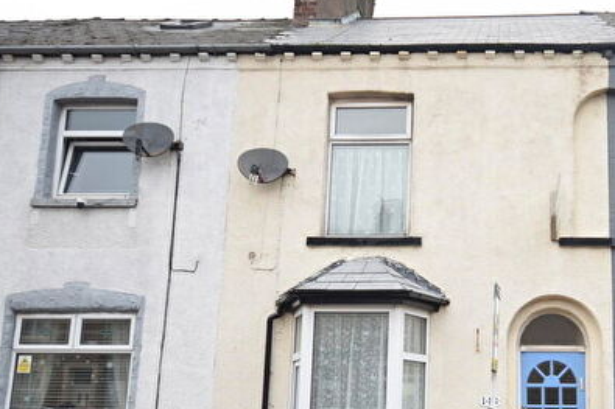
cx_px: 470
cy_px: 292
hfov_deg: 46.6
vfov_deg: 33.0
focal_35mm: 40
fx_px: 681
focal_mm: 15
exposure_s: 1/160
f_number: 6.3
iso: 400
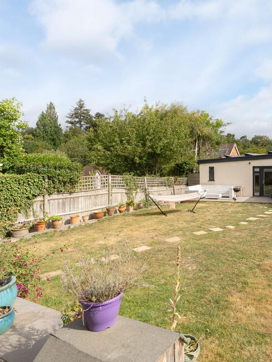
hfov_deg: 53.4
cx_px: 214
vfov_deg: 71.6
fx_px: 251
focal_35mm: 24
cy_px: 176
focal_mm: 16
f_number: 7.1
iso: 1250
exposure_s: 1/4000
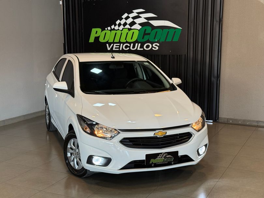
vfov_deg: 30.3
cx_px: 132
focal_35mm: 48
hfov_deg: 39.6
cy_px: 99
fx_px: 366
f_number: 1.78
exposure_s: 1/120
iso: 160
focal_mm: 6.76
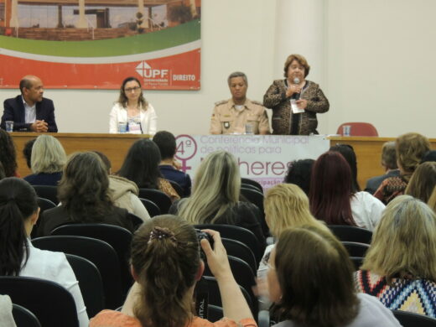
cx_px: 218
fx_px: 1826
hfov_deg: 13.6
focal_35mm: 145
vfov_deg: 10.2
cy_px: 164
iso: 500
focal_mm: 25.8
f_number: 4.4
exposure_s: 1/30
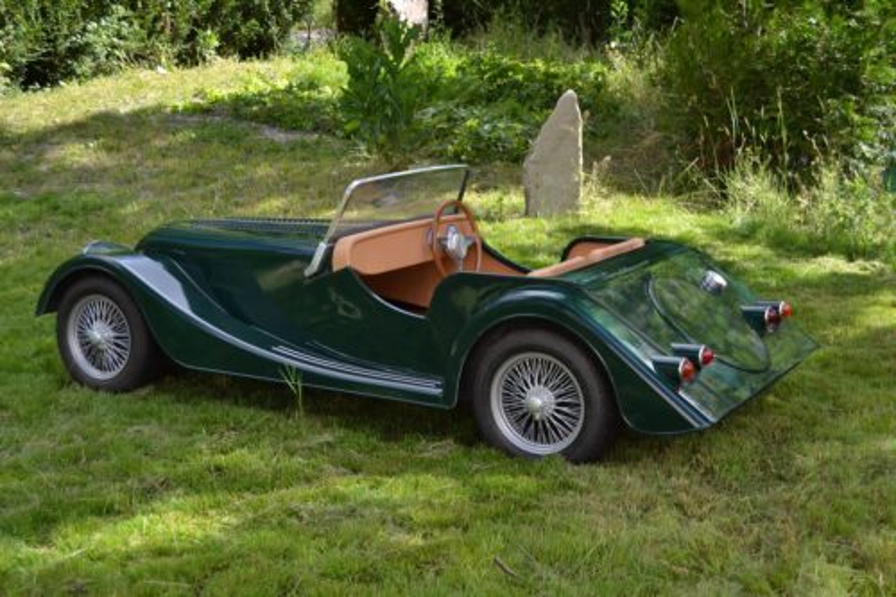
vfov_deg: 25.7
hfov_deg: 37.9
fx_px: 1306
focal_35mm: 52
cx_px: 448
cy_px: 298
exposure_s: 1/125
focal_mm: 35
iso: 100
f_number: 5.6
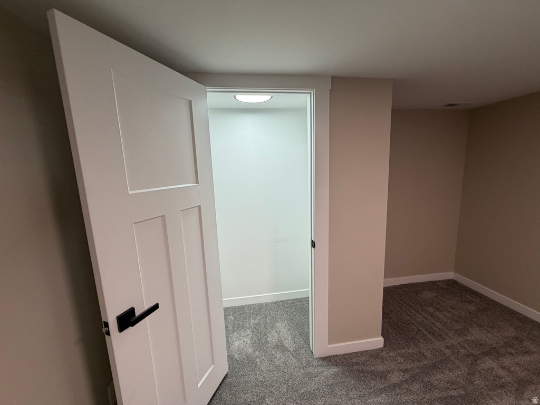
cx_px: 270
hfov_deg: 102.1
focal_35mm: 14
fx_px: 218
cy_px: 202
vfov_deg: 85.7
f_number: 2.2
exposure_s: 1/120
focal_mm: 2.22
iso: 200
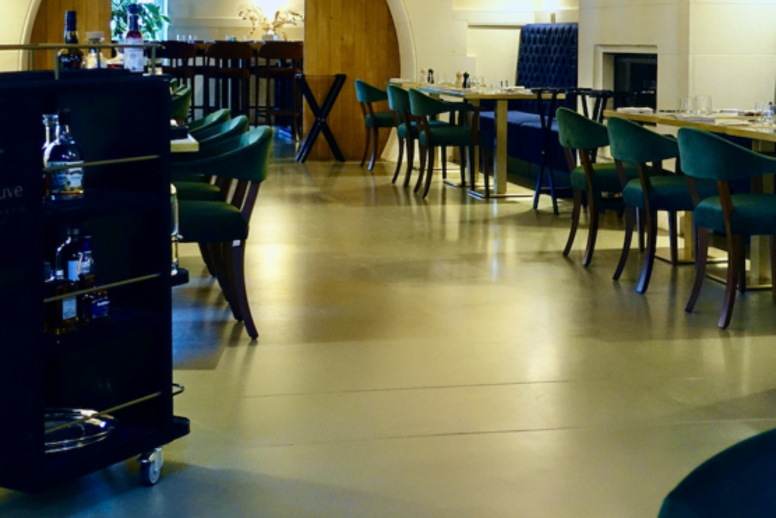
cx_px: 437
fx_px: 1358
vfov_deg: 21.2
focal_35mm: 63
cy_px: 66
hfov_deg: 31.8
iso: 800
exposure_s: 1/30
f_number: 2.8
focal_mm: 12.48
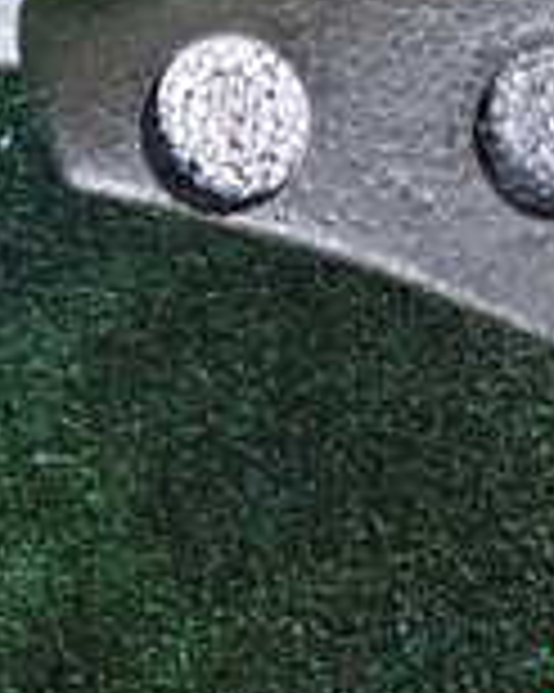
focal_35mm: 114
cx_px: 225
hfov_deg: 13.5
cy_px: -279
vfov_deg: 15.8
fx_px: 2339
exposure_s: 1/30
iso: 200
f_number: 2.3
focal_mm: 5.4
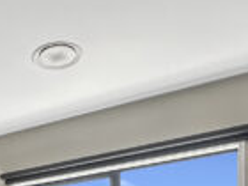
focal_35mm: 68
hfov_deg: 26.6
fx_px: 487
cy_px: 329
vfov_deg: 17.7
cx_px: -14
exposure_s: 1/250
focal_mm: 2.22
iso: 40
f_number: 2.2
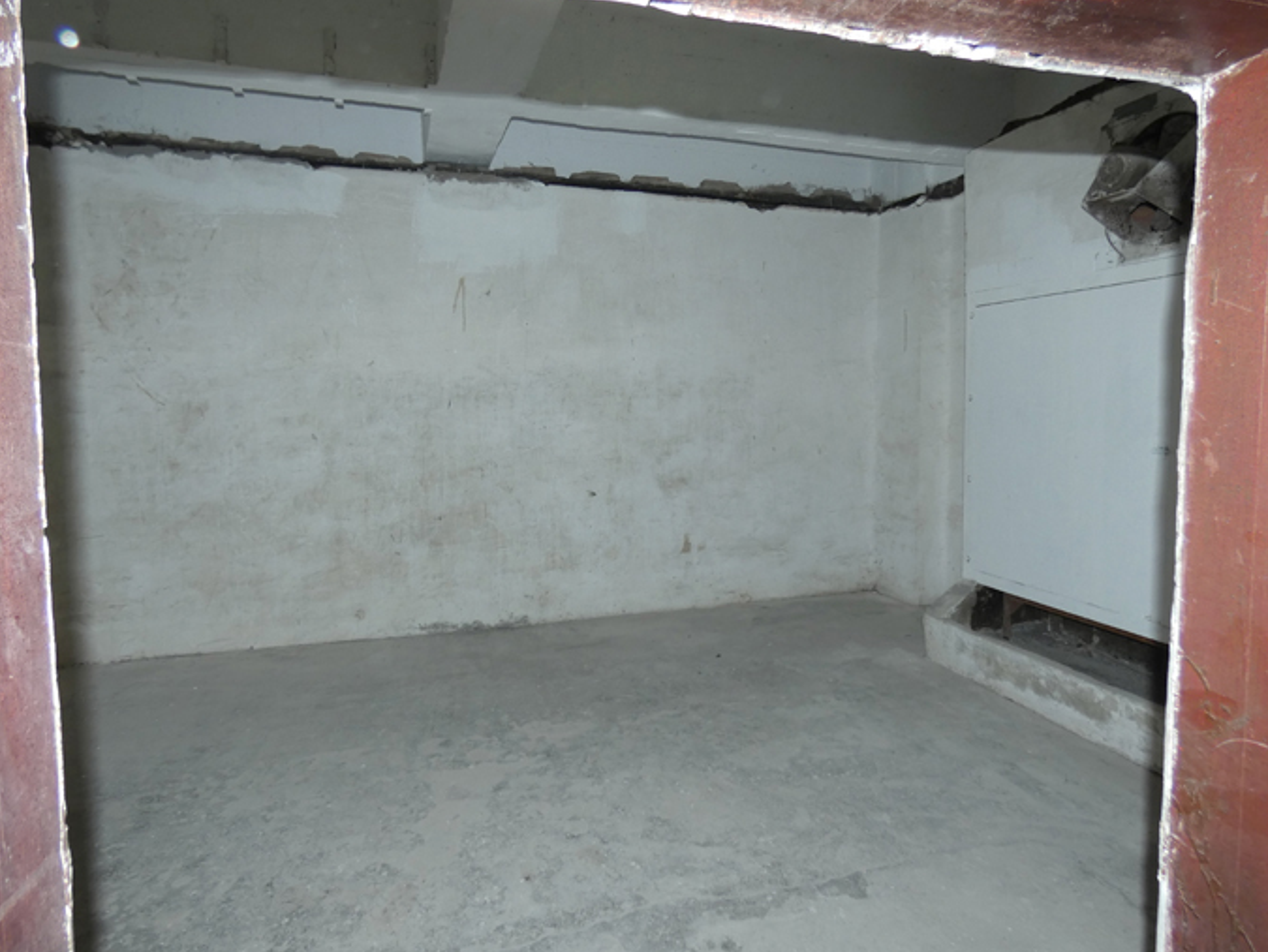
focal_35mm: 21
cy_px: 458
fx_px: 770
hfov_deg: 79.0
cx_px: 630
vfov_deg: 63.5
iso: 80
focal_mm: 3.6
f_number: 2.8
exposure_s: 1/125
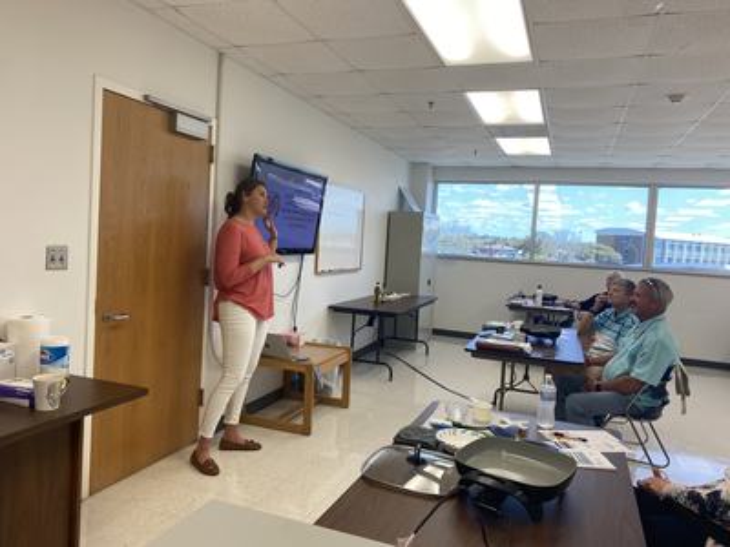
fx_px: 548
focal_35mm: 26
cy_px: 274
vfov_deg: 53.1
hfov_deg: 67.3
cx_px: 365
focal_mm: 4.25
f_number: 1.8
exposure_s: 1/120
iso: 80
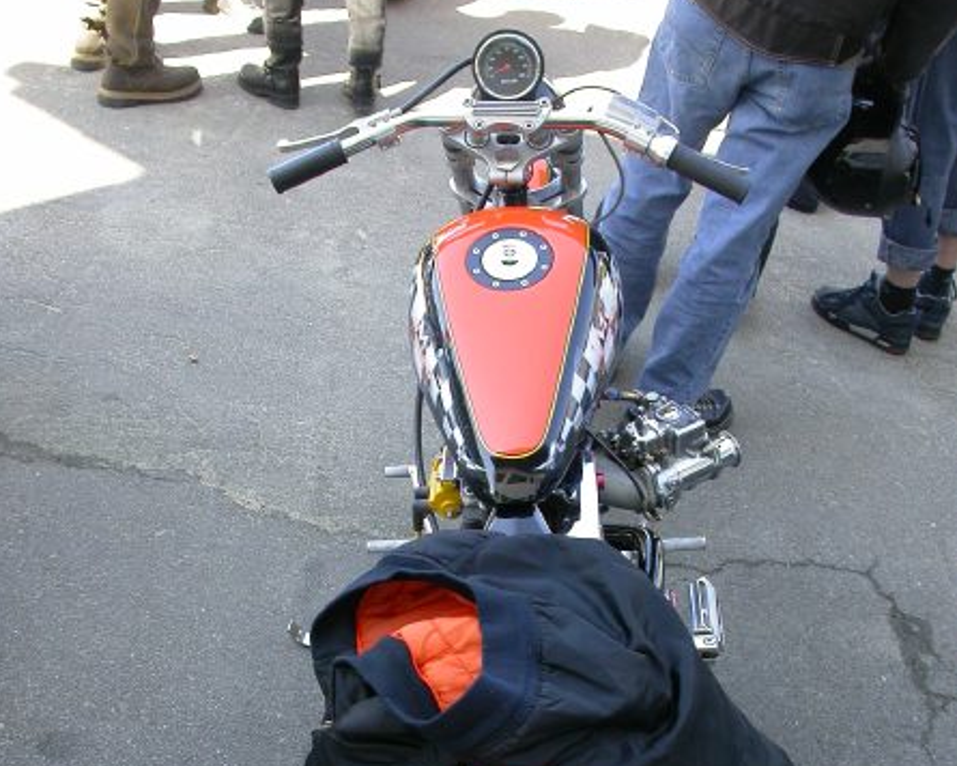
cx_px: 475
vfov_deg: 29.7
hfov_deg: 37.3
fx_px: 1416
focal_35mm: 50
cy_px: 581
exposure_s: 1/76.7
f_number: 3.3
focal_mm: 7.85
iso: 100
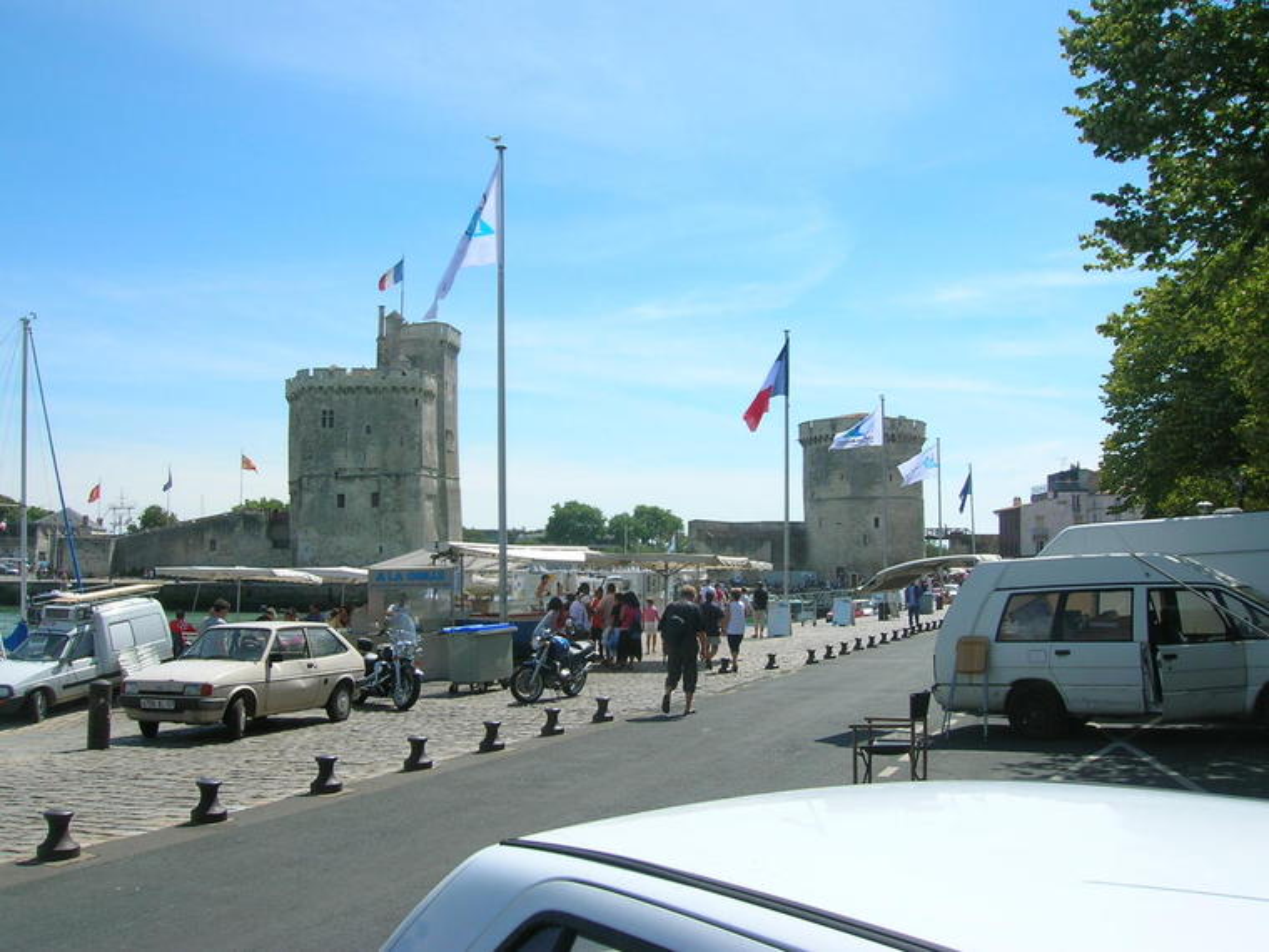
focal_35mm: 34
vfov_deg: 41.8
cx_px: 634
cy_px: 476
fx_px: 1246
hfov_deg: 54.0
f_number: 4.9
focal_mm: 5.7
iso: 50
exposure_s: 1/462
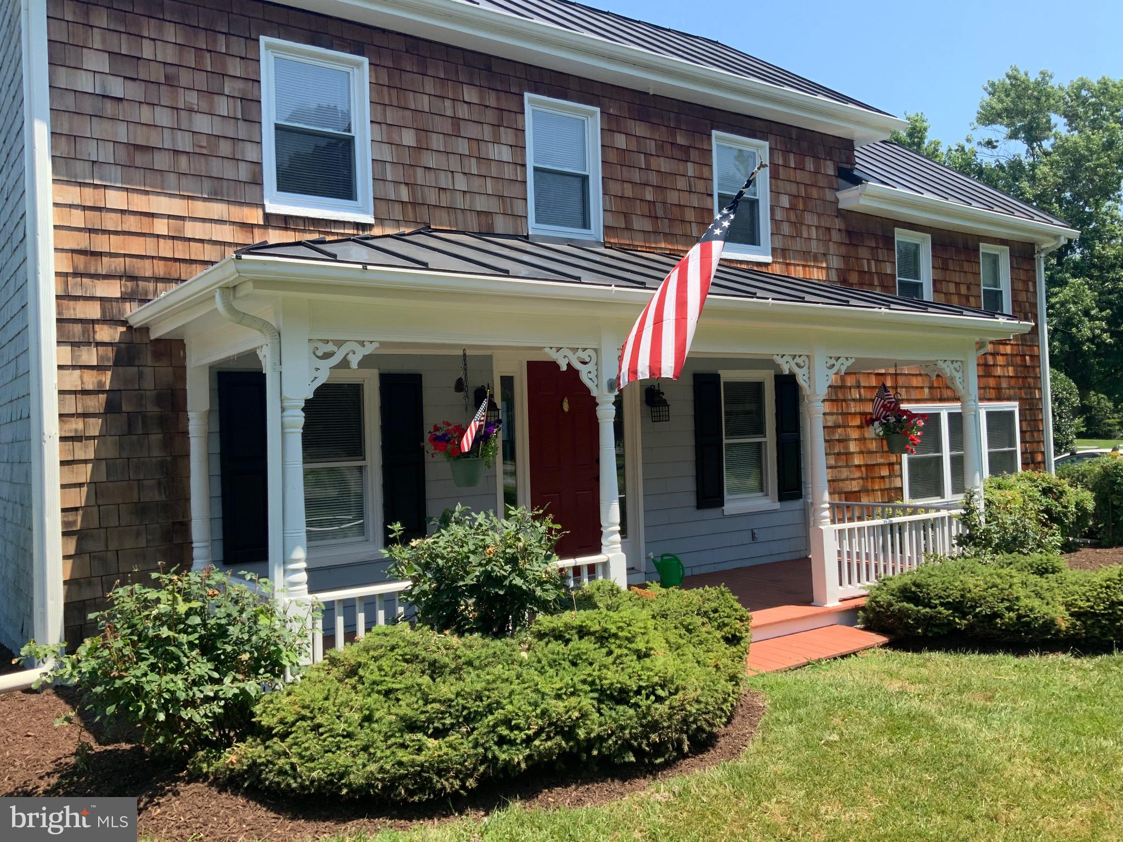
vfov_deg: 48.2
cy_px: 421
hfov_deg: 61.7
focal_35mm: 29
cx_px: 562
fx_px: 941
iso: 16
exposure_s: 1/781
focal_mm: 3
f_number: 1.8
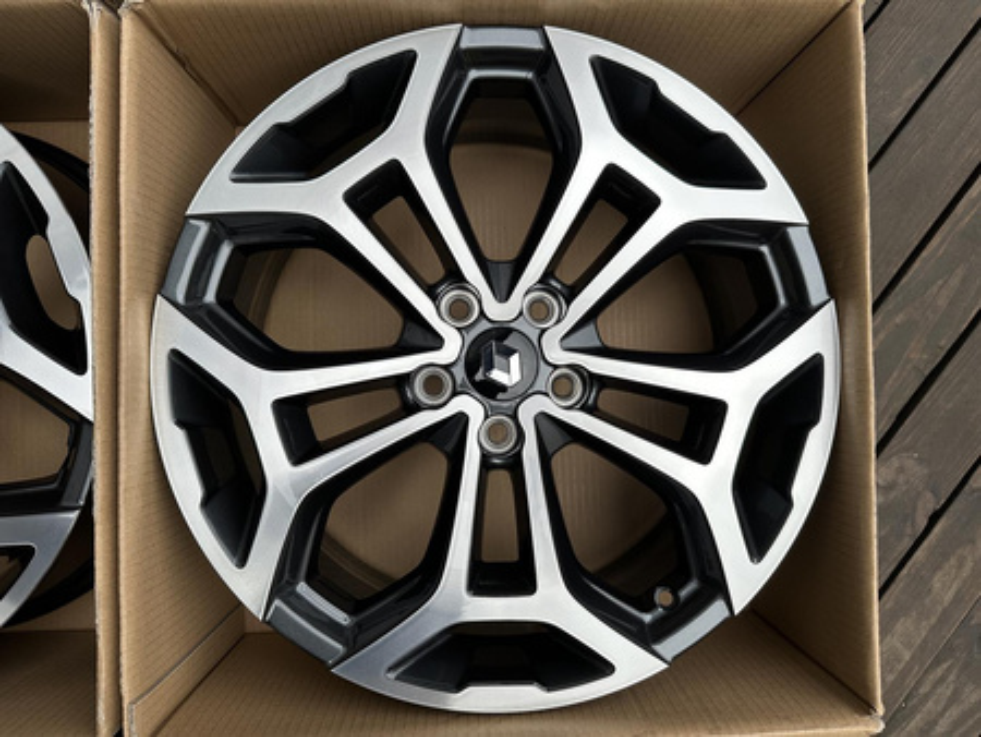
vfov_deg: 56.9
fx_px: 681
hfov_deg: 71.6
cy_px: 368
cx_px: 490
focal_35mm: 24
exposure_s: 1/872
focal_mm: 6.86
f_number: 1.78
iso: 80
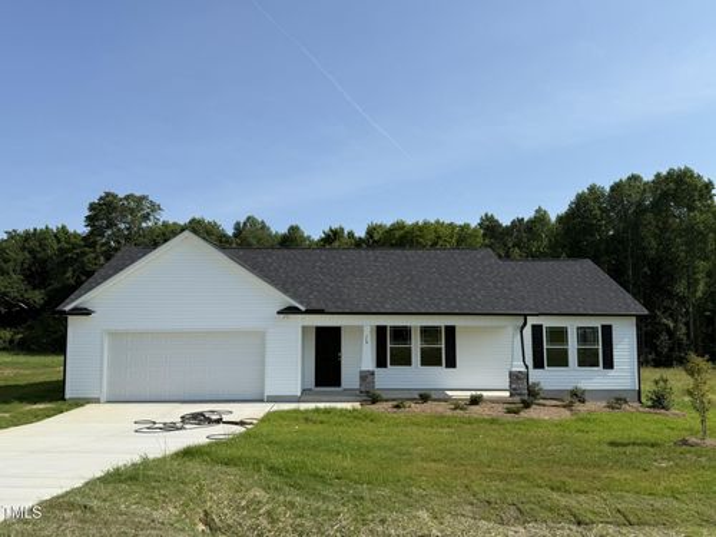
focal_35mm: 27
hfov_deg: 65.3
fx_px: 558
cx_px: 358
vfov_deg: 51.4
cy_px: 268
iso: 80
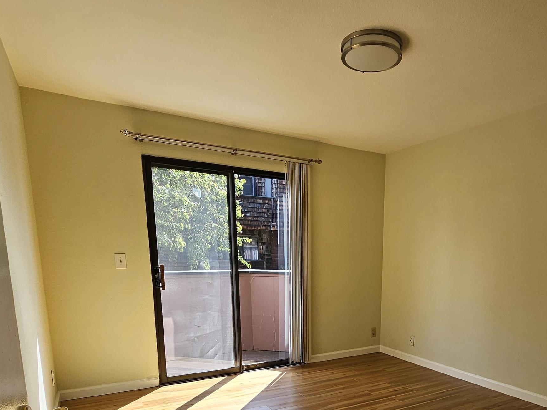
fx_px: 363
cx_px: 344
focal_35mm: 23
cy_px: 337
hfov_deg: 72.6
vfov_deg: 54.2
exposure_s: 1/209
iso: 50
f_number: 2.2
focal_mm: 2.2
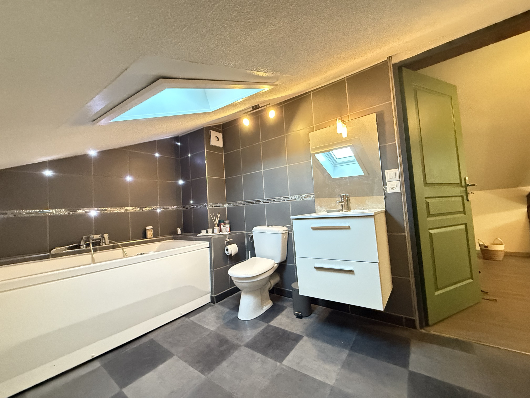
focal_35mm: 14
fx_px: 214
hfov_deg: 102.1
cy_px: 199
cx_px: 265
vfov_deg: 85.7
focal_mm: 2.22
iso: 1000
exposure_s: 1/50
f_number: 2.2
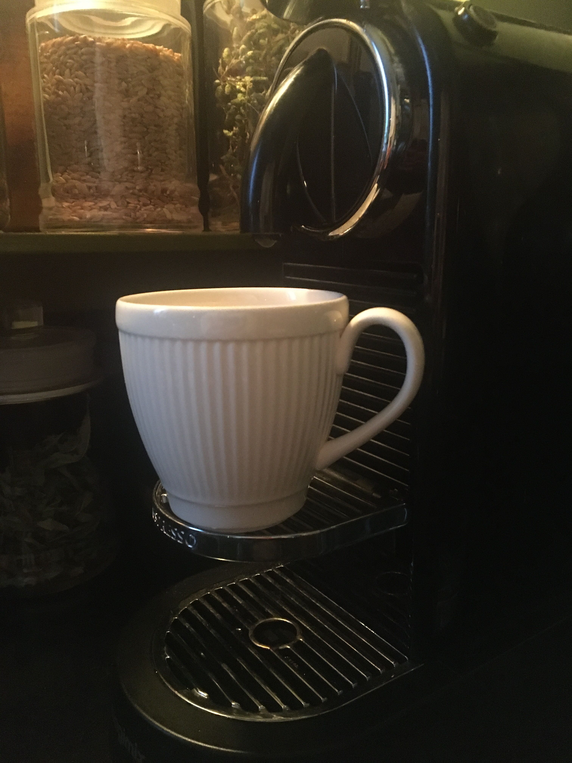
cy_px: 382
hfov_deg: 48.2
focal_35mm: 29
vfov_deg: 61.7
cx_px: 286
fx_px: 639
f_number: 2.2
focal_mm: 4.15
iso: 640
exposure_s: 1/17
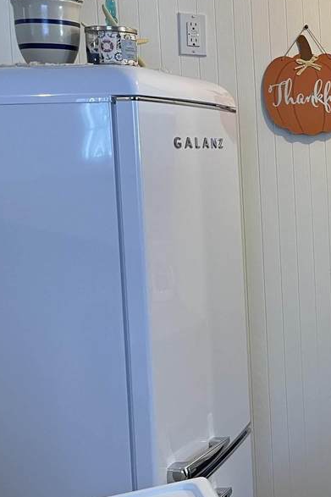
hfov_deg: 20.0
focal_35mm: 59
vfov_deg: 33.9
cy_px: 205
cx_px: 491
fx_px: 814
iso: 80
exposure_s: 1/60
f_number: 1.6
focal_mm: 5.1
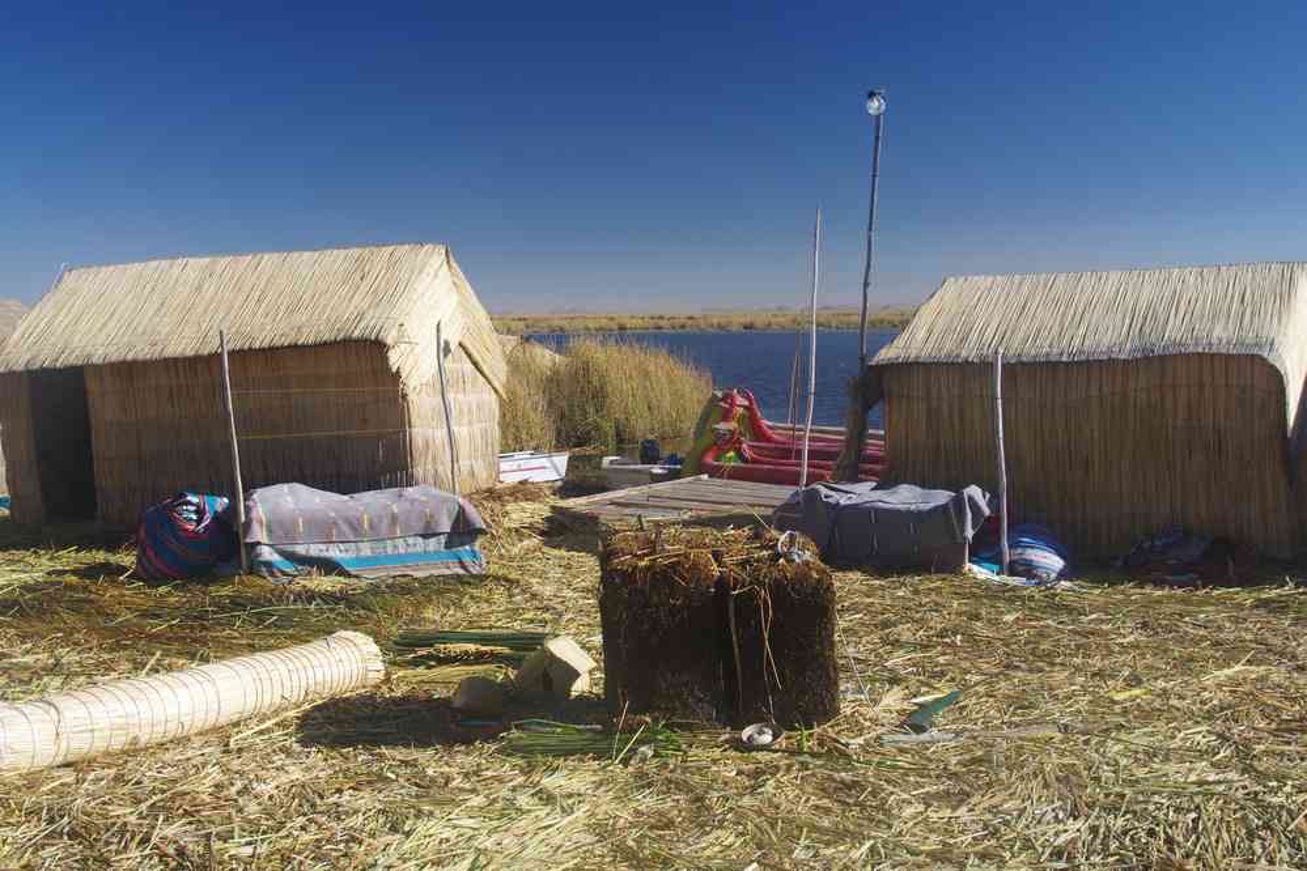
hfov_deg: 49.6
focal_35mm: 39
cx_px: 654
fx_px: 1416
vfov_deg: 34.2
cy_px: 436
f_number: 11
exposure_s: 1/80
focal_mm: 26
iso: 200
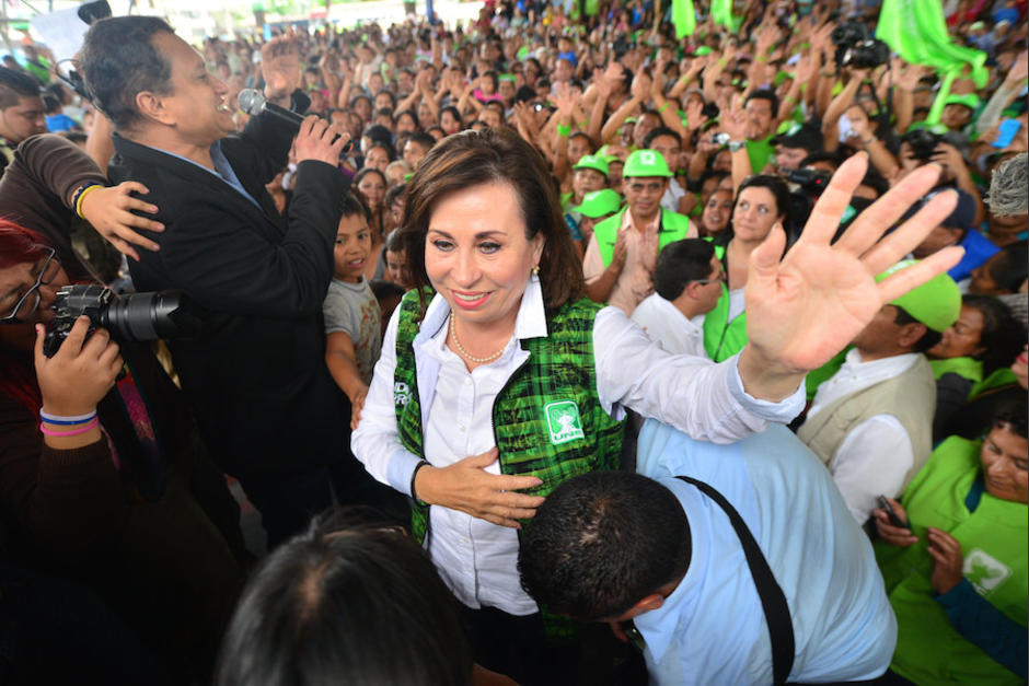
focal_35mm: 20
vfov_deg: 62.0
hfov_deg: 84.0
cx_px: 514
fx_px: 572
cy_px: 343
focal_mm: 20
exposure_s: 1/200
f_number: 4
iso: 400
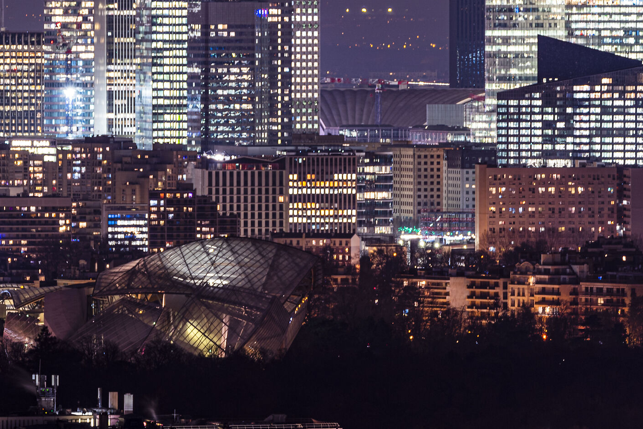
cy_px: 102
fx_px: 10769
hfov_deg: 3.4
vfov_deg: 2.3
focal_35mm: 603
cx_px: 252
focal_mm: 355
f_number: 7.1
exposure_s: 10
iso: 80
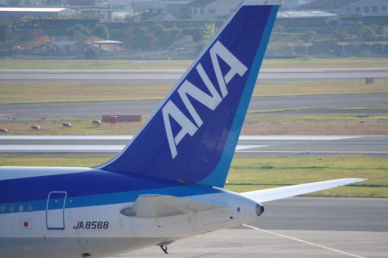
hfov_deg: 5.3
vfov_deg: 3.5
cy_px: 129
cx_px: 194
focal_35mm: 390
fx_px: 4198
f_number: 5.6
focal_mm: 260
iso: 200
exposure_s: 1/800
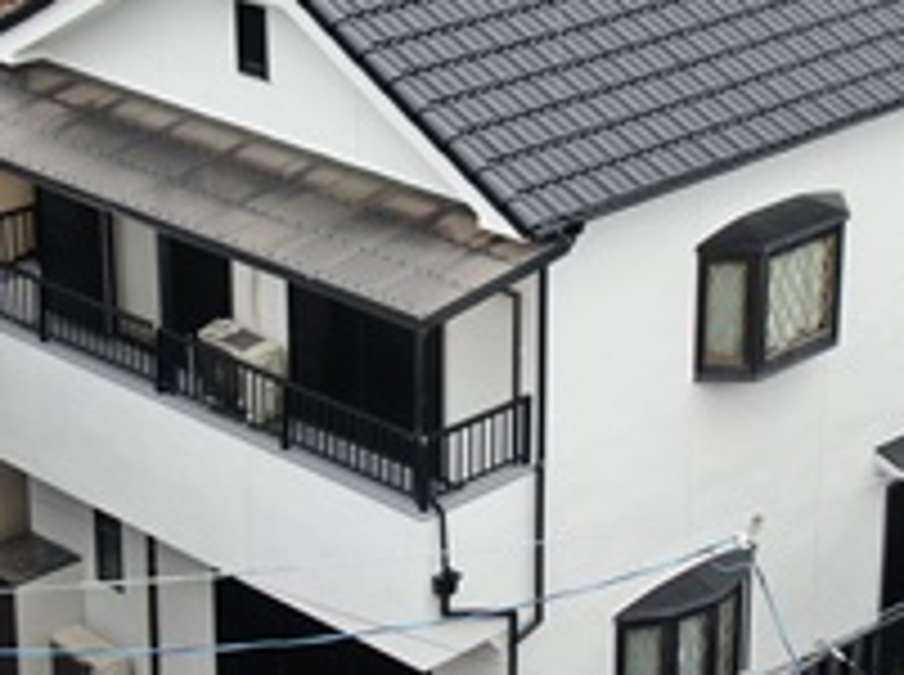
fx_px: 2138
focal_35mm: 82
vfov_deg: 17.9
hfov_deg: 23.8
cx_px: 535
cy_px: 320
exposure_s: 1/160
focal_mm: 8.42
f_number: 3.8
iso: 100
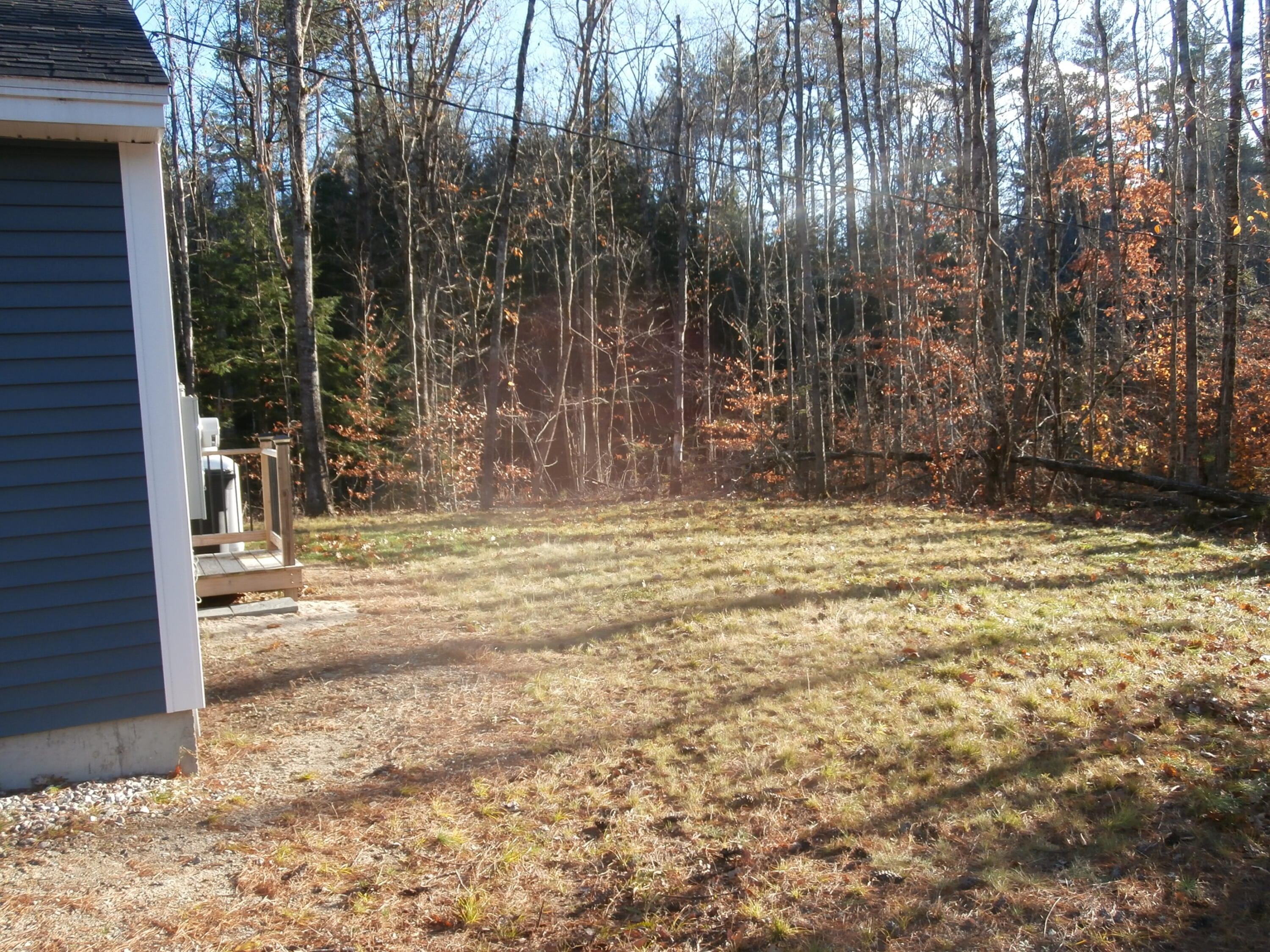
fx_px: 1101
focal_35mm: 30
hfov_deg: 60.0
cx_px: 635
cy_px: 476
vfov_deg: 46.8
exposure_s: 1/160
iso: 100
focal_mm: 5.36
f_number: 3.5
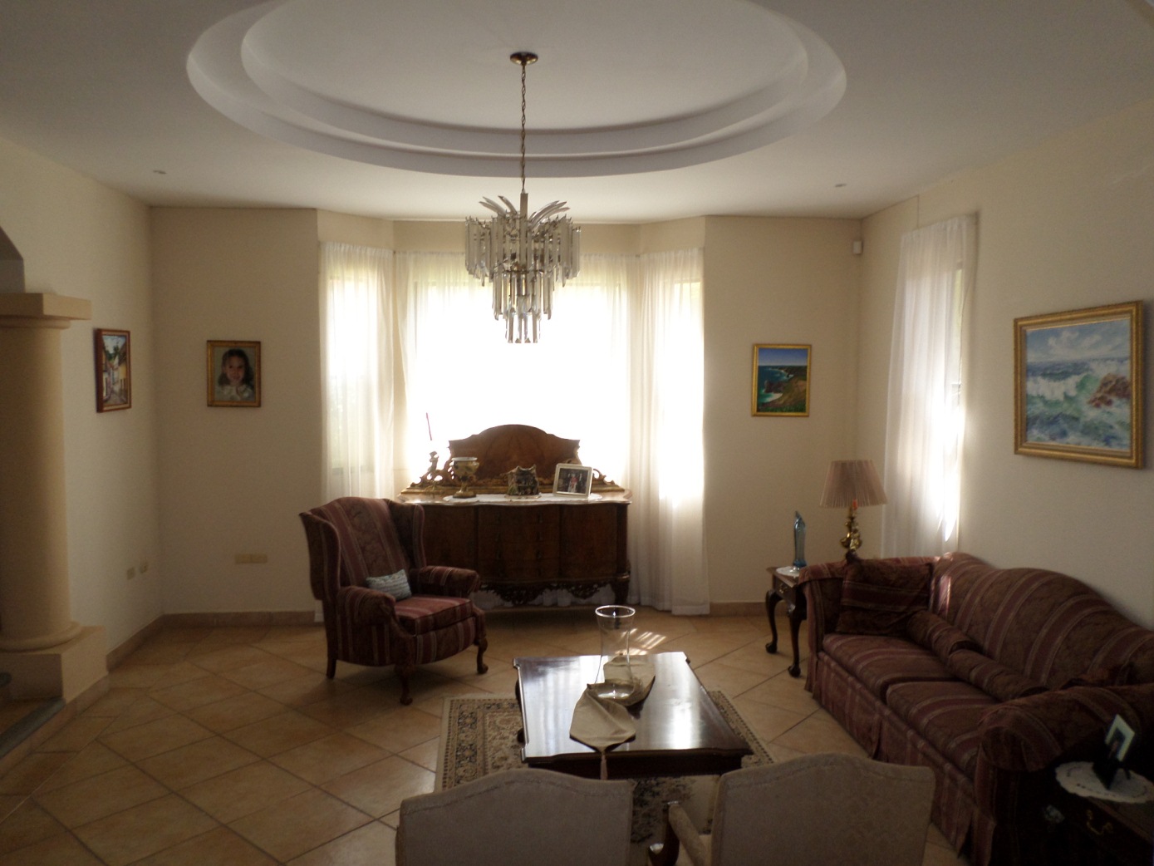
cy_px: 433
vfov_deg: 54.9
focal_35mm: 25
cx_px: 577
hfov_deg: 69.4
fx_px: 834
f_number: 2.5
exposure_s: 1/60
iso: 100
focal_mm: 4.5
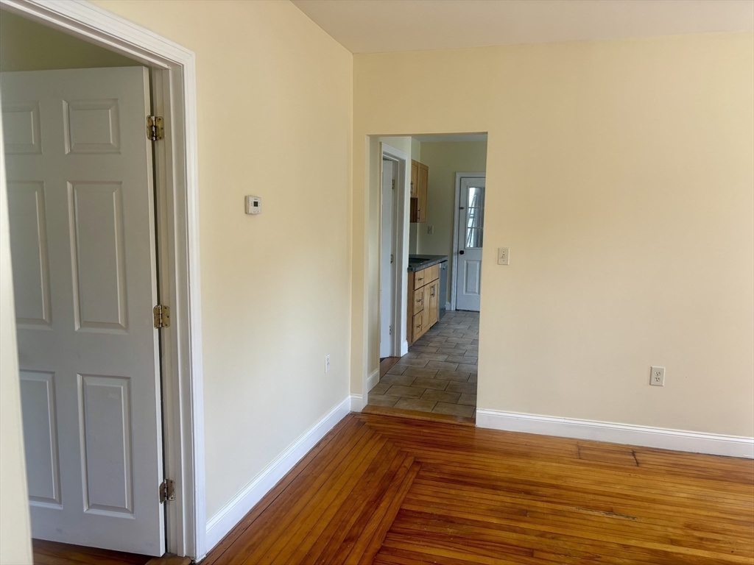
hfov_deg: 67.3
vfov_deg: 53.1
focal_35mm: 26
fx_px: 566
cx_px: 377
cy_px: 282
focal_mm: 5.96
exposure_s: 1/121
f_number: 1.6
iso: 50
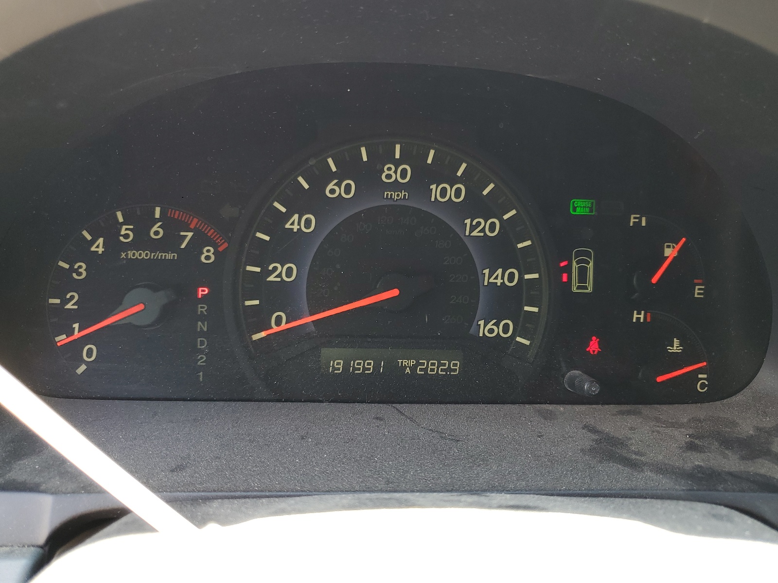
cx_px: 389
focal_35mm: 26
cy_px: 292
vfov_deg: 53.1
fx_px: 584
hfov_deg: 67.3
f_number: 1.5
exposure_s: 1/125
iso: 50
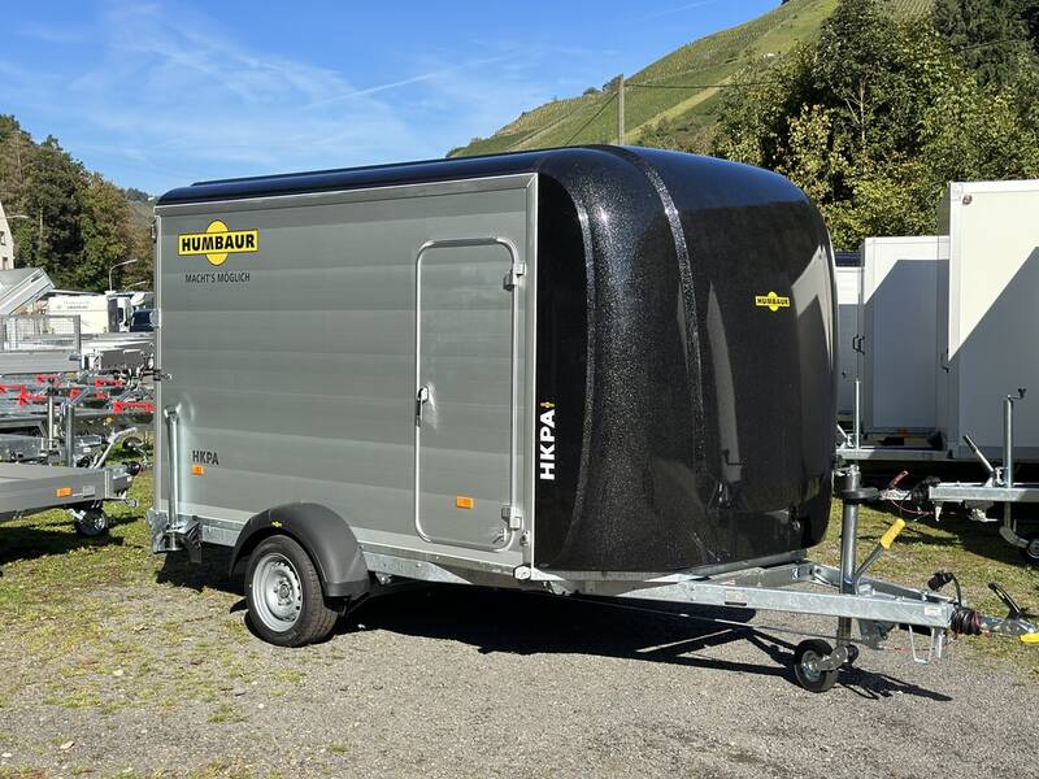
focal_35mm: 48
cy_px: 390
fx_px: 1441
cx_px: 520
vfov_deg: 30.3
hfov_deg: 39.7
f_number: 1.78
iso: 80
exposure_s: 1/3731
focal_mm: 6.86
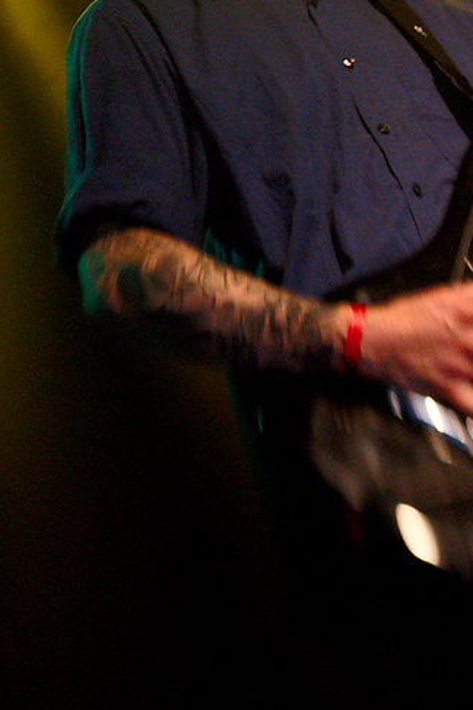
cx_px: 397
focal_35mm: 139
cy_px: 124
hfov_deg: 9.8
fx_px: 2739
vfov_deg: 14.7
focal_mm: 50
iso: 800
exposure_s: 1/80
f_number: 2.8
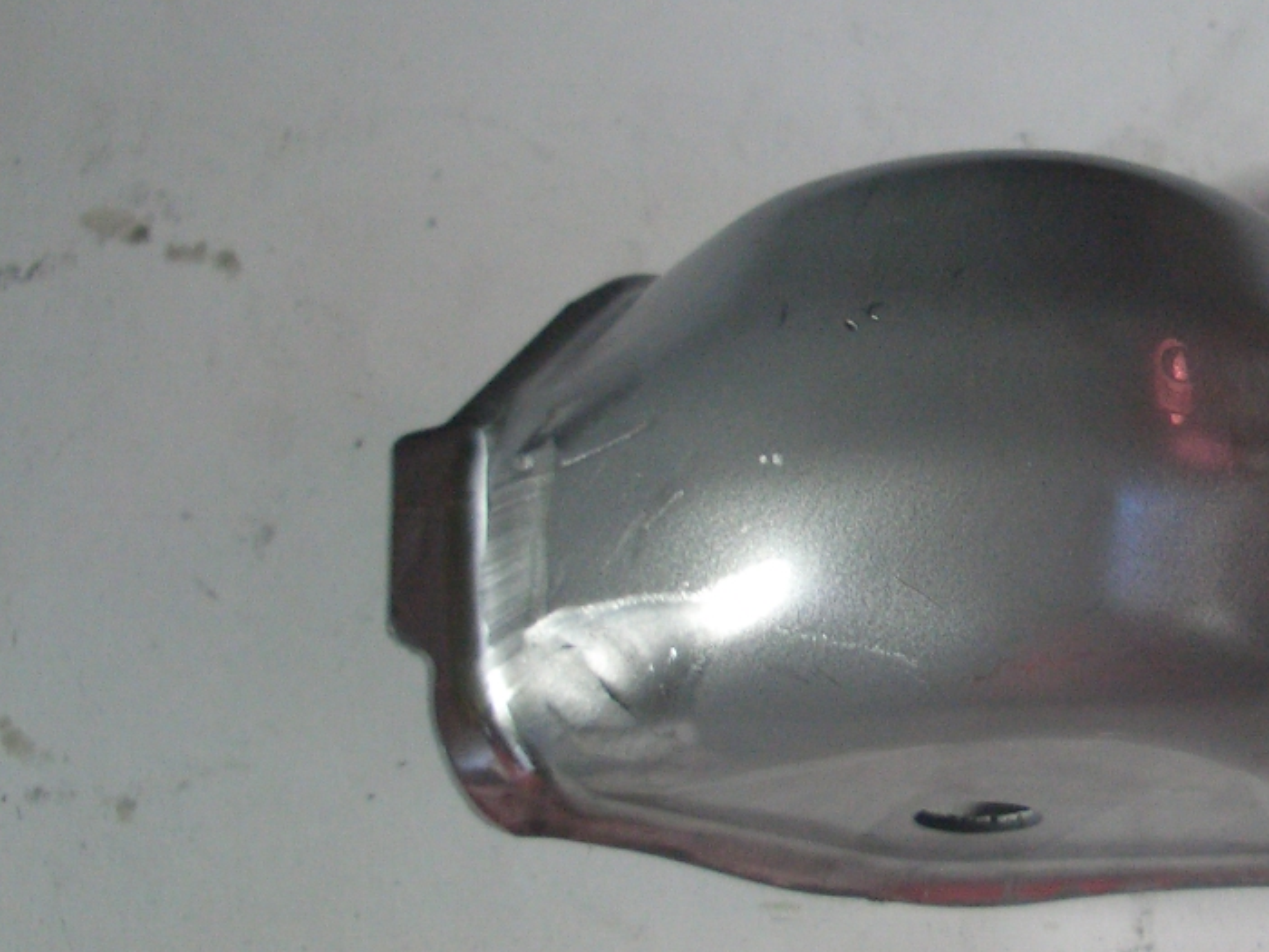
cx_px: 970
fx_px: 2346
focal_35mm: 64
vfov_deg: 22.9
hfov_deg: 29.7
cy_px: 484
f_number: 2.6
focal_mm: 5.8
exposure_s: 1/125
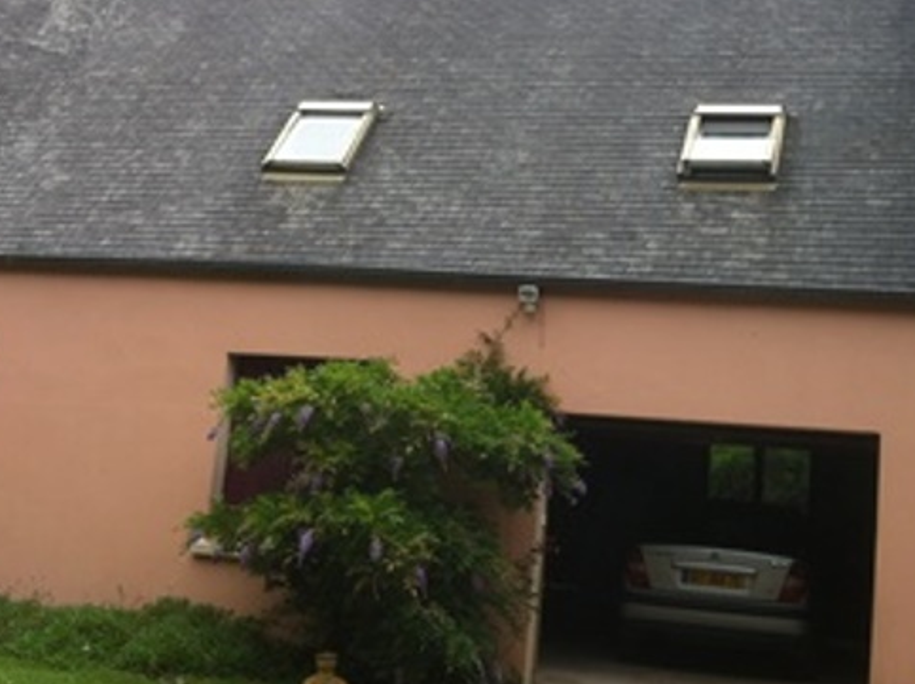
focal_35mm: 58
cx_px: 519
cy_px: 250
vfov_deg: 25.1
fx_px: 1531
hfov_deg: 33.2
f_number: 2.8
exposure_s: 1/413
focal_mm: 3.85
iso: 80
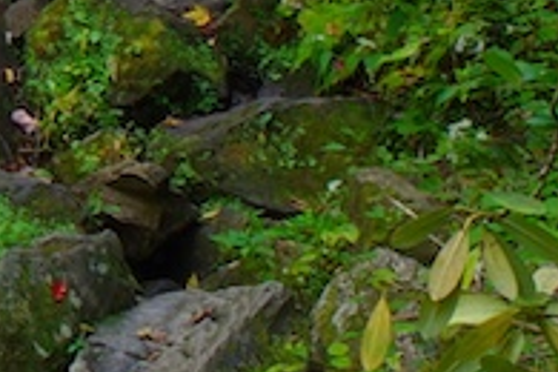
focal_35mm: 251
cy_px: -538
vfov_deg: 5.3
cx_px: -979
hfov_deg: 7.4
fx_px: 3890
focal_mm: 23.13
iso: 100
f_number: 13
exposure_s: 1.3
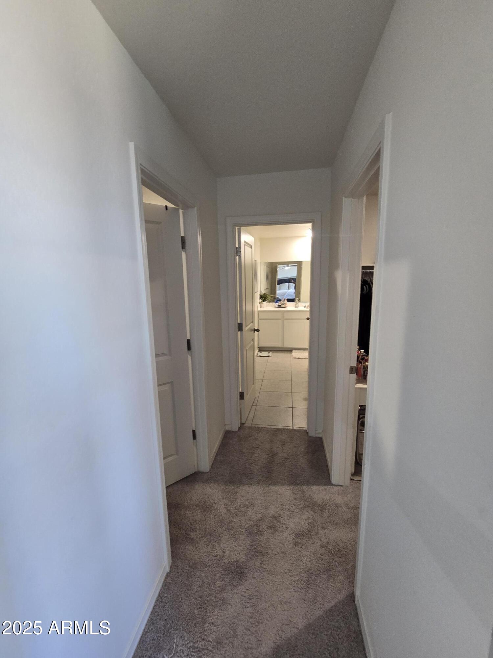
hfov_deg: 89.9
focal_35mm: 13
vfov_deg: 106.2
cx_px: 246
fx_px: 247
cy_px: 329
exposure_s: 1/60
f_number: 2.2
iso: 200
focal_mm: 2.2
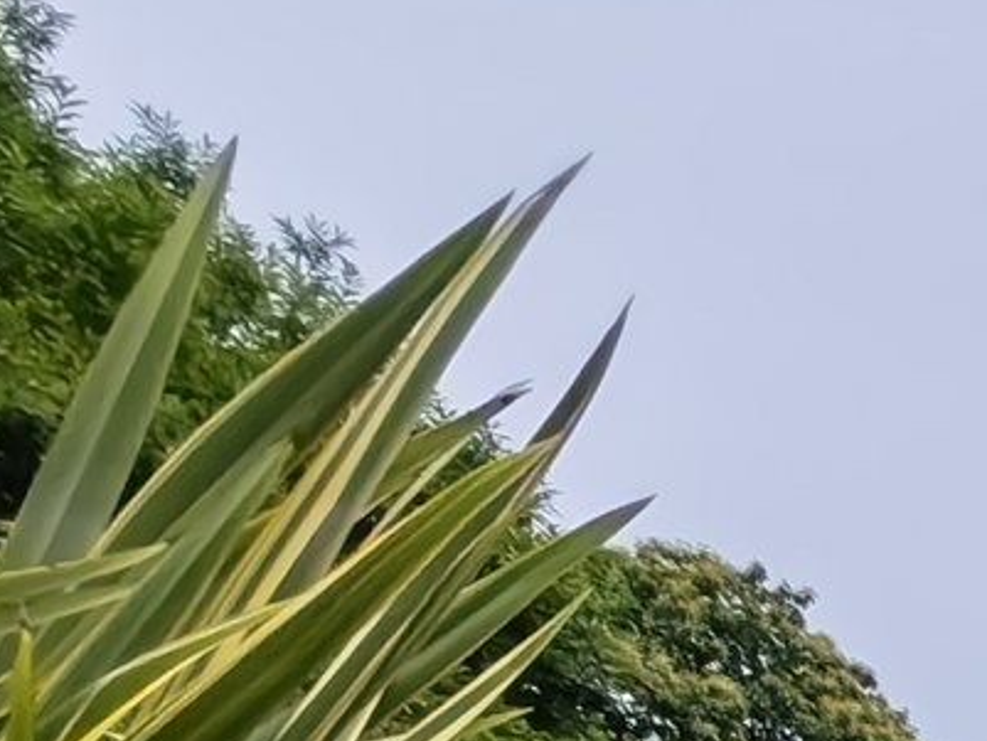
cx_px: 2624
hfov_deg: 13.3
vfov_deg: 11.6
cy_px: 2134
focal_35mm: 83
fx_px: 2367
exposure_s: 1/720
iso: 50
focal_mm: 1.82
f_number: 2
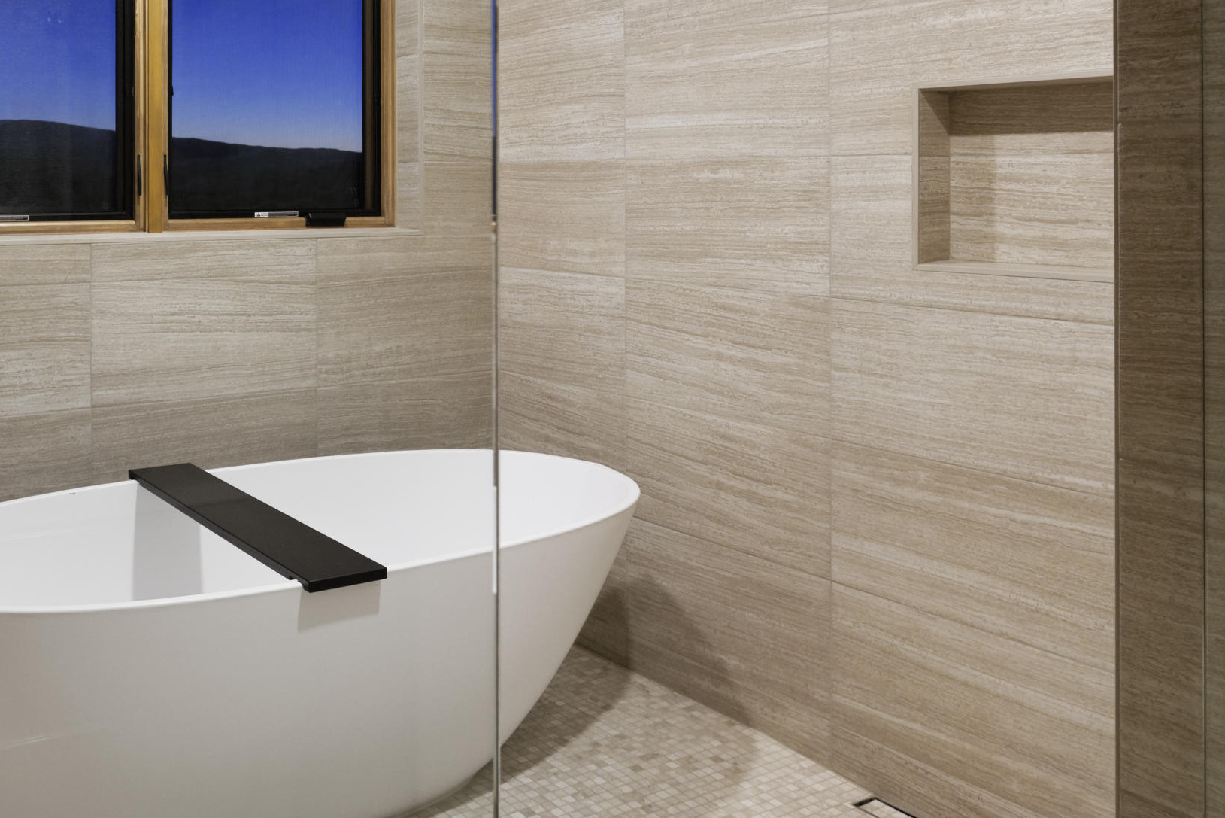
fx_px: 1191
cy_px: 190
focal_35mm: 35
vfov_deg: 36.8
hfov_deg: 52.8
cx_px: 356
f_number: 7.1
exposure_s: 1/10
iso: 640
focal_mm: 19
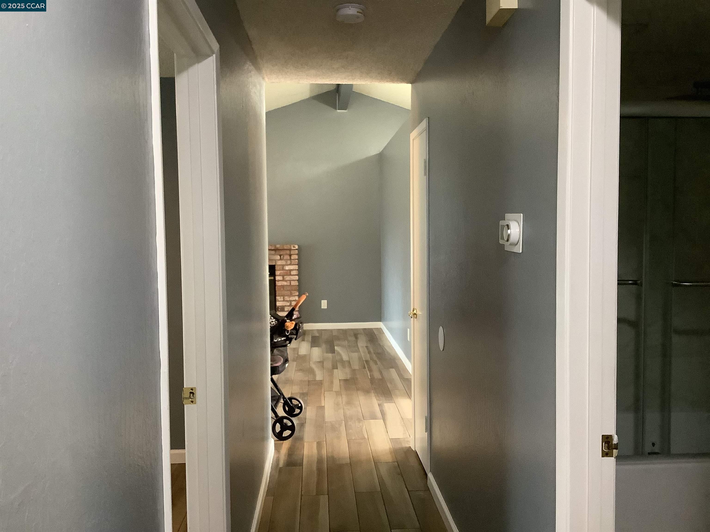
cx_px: 355
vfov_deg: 45.4
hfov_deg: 58.4
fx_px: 636
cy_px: 266
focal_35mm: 31
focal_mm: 3.3
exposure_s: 1/40
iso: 400
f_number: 2.4
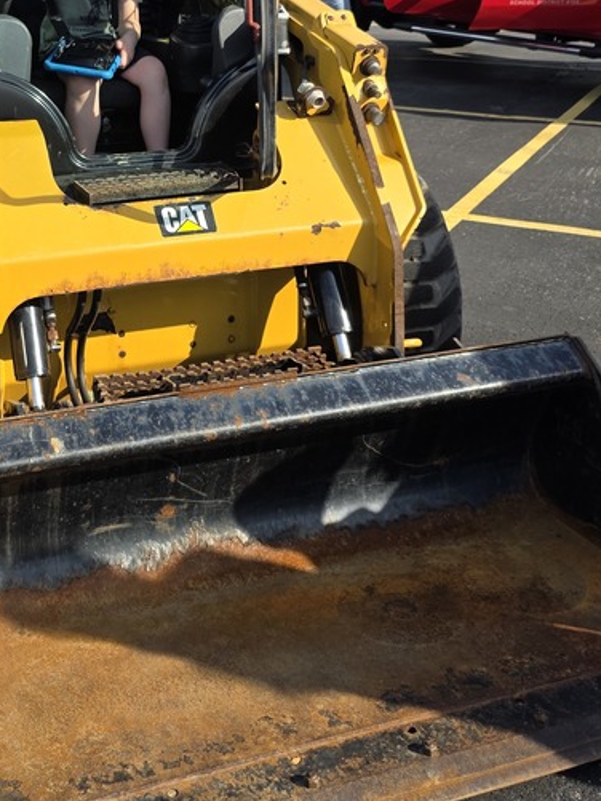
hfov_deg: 30.1
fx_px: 1088
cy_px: 153
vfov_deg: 38.8
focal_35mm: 47
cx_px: 118
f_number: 1.7
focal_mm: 6.3
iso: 80
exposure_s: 1/3143
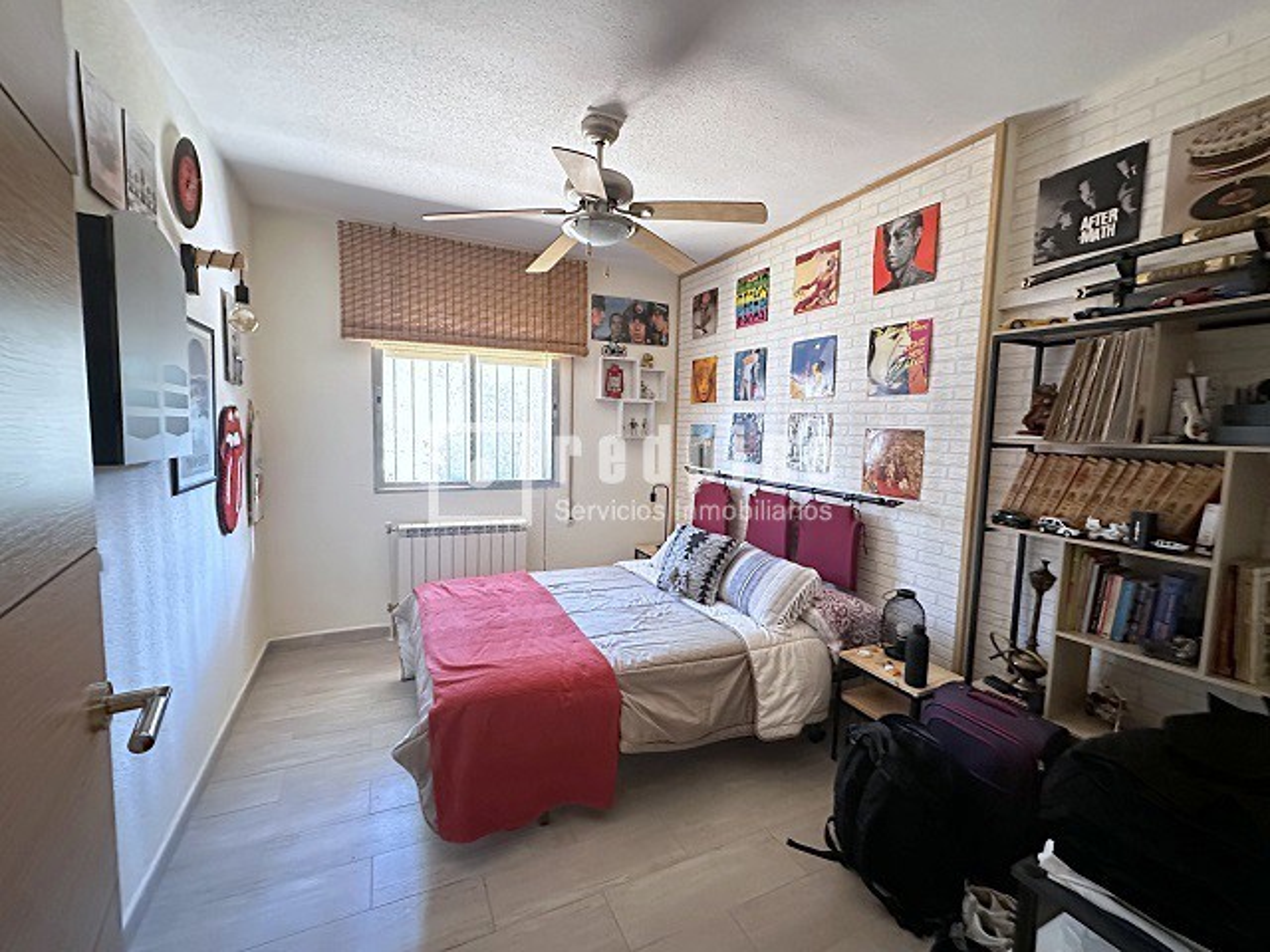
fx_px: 514
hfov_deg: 102.1
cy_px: 476
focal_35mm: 14
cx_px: 635
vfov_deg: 85.7
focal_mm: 2.22
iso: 2000
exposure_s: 1/25
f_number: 2.2
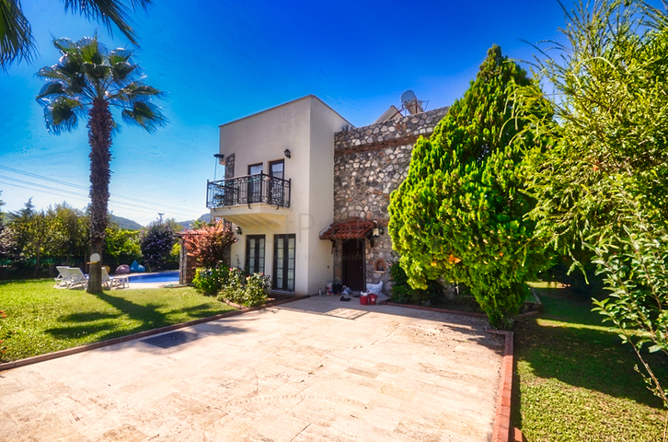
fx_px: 278
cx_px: 334
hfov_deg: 100.5
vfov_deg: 77.0
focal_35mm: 15
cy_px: 221
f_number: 9
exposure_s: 1/200
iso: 100
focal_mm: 10
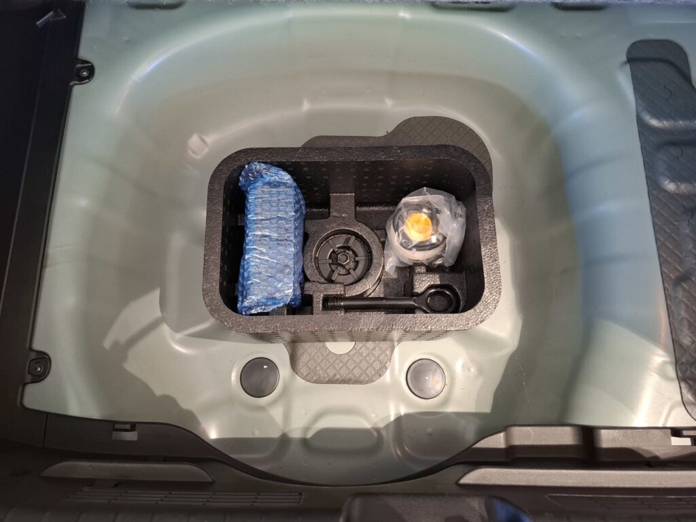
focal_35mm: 23
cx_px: 348
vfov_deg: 58.9
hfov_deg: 73.9
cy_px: 261
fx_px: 462
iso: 320
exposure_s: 1/33
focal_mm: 5.54
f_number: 1.8
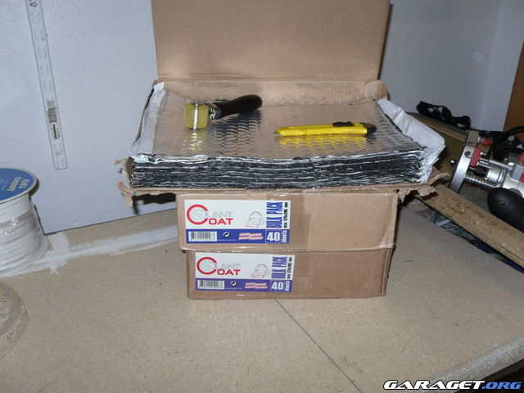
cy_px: 196
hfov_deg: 52.6
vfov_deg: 40.7
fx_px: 530
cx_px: 262
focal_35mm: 35
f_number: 3.5
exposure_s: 1/45
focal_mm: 6.3
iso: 80
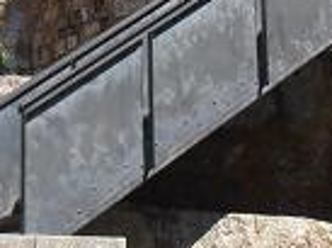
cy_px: 2
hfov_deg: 11.6
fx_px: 1626
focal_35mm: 170
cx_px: 116
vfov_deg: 8.6
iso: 80
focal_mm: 7.87
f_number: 4.2
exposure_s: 1/400
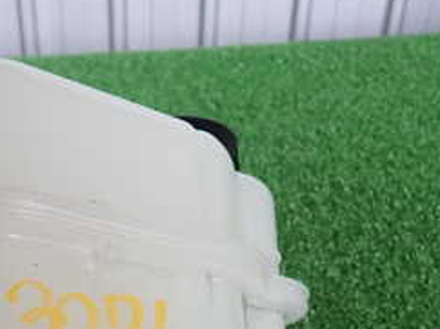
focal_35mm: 62
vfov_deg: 22.0
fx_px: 787
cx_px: 75
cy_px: 382
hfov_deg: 30.3
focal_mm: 4.5
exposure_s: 1/60
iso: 100
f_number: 2
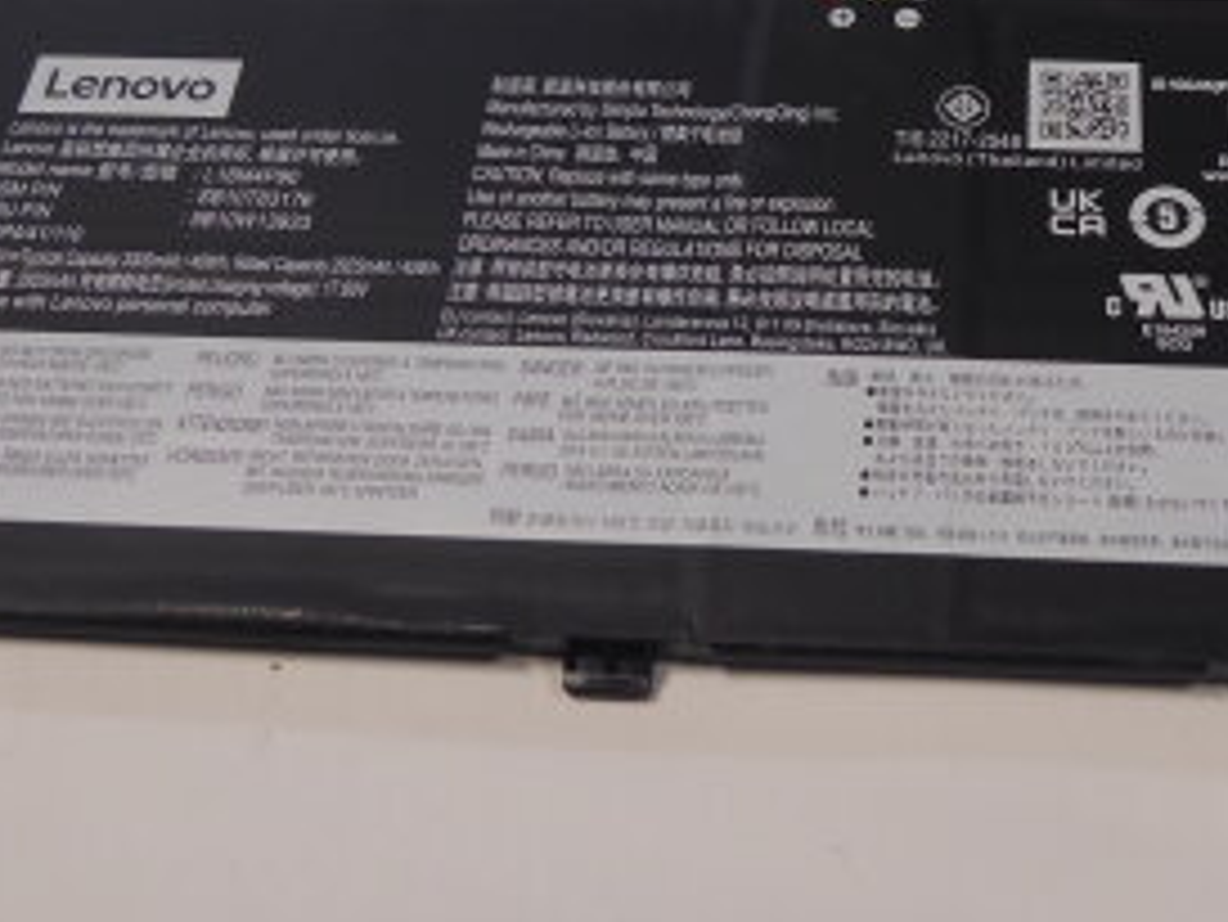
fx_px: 1952
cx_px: 859
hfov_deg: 34.5
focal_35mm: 55
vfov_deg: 26.2
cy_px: 216
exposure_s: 1/60
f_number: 3.3
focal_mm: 4.3
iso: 200
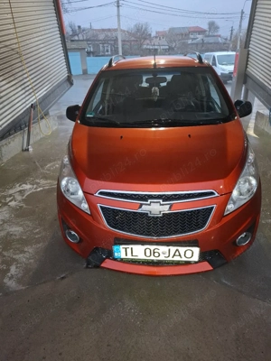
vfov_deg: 73.9
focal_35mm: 23
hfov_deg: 58.9
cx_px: 136
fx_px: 240
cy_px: 180
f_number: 1.8
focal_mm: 5.54
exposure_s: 1/33
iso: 50
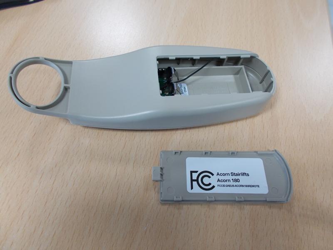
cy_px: 125
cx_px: 166
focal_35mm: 26
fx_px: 250
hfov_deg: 67.3
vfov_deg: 53.1
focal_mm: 4.6
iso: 200
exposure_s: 1/20
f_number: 3.2
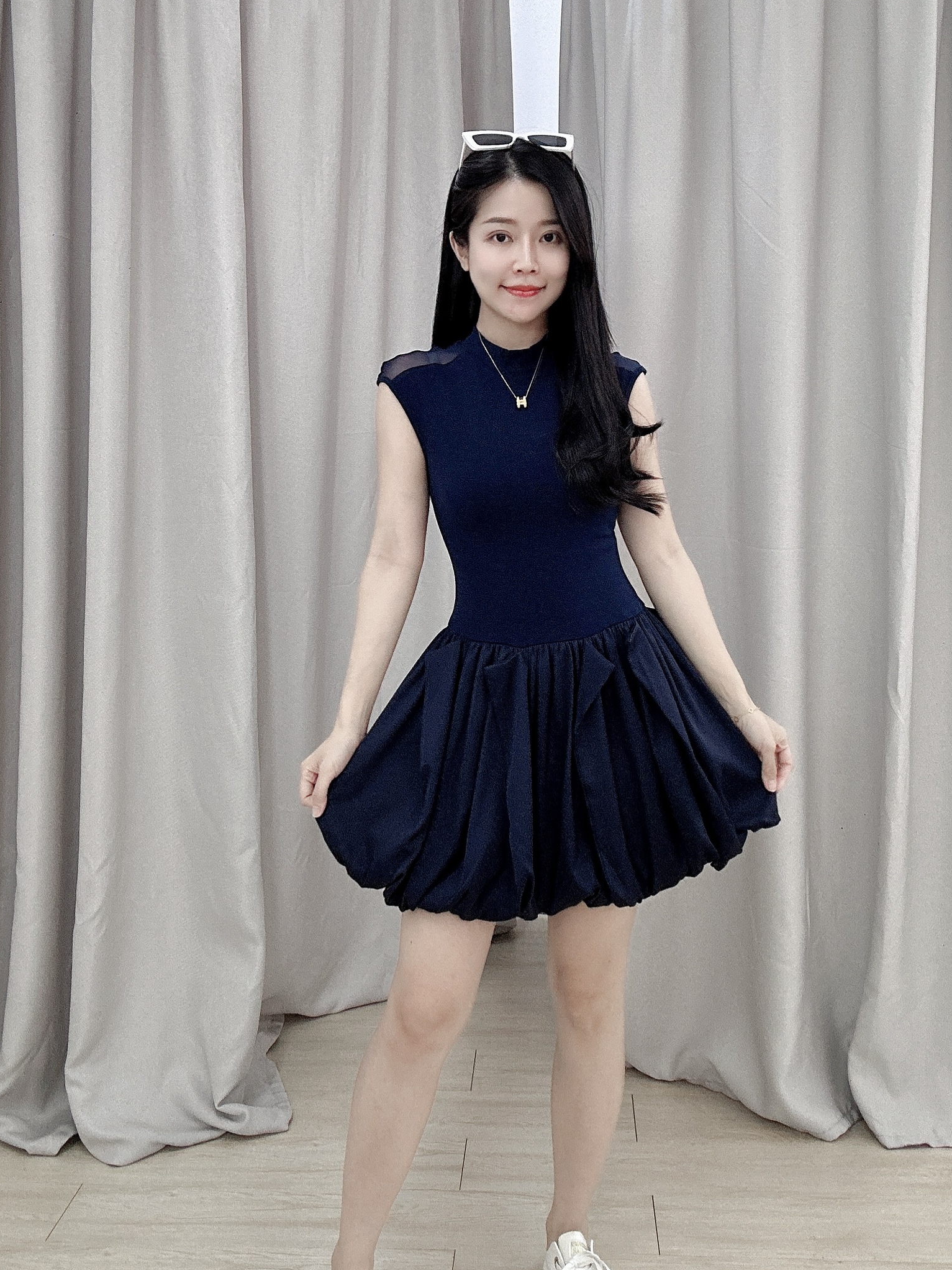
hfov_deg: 51.3
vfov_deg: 65.2
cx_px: 515
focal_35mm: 27
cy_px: 699
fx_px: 990
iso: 80
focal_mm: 2.69
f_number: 1.9
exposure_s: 1/50
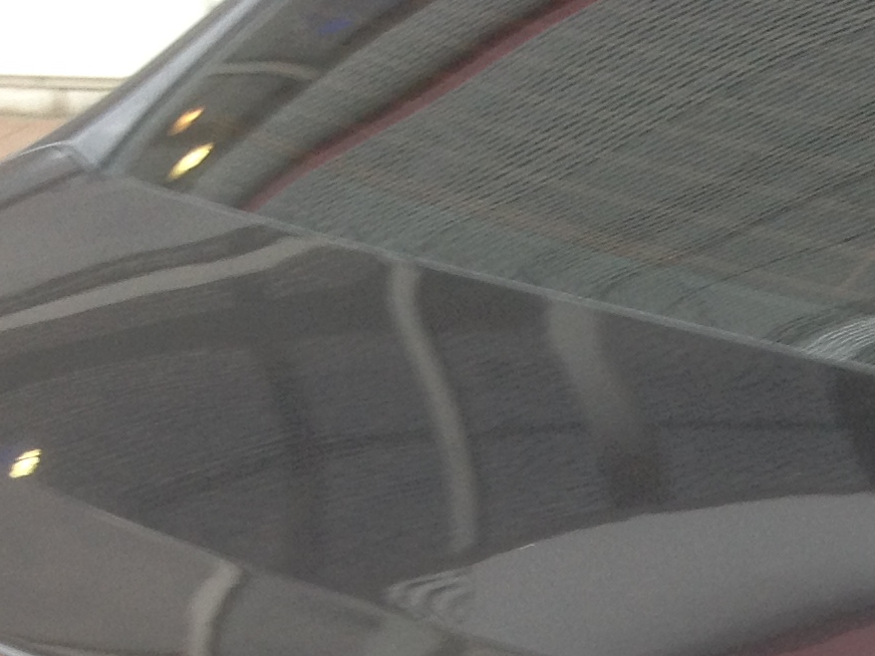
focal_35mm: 131
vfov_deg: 10.6
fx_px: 3311
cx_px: 951
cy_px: 1225
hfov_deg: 14.7
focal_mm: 4.28
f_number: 2.4
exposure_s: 1/24
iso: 50
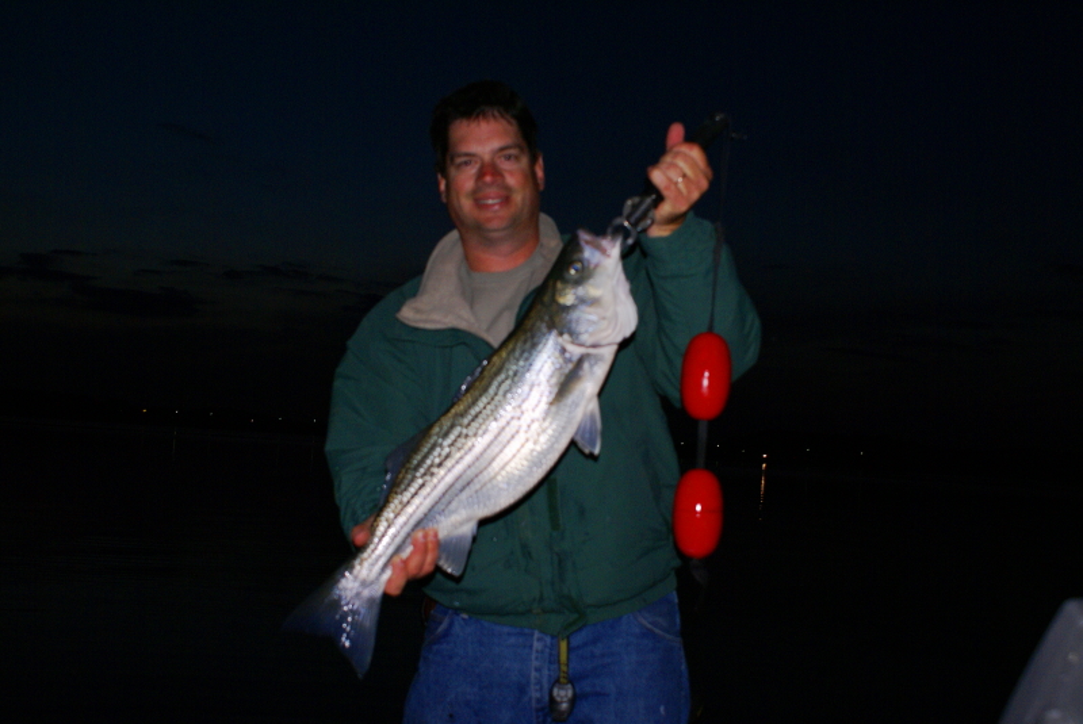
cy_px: 362
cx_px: 542
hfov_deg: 46.4
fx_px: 1265
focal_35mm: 42
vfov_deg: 32.0
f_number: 4.5
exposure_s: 1/60
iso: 400
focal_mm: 28
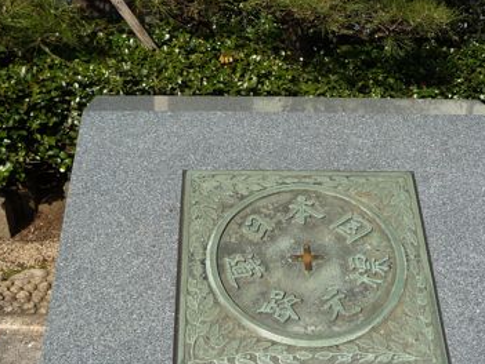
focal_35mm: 51
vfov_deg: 28.1
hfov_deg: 37.4
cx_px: 271
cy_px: 280
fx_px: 715
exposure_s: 1/1000
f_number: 3.3
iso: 100
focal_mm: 4.7
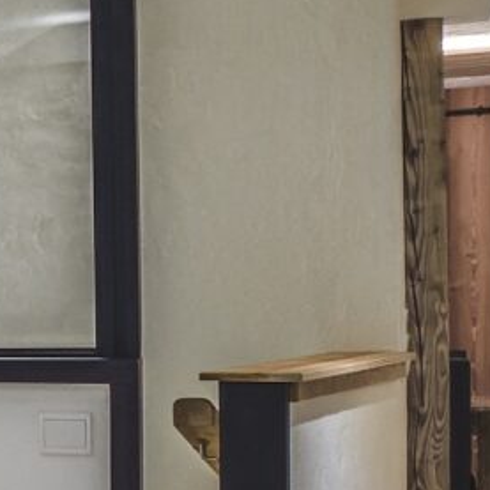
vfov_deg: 15.8
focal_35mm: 110
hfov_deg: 9.2
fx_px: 1762
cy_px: 365
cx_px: -1270
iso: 500
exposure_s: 1/50
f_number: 2.8
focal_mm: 14
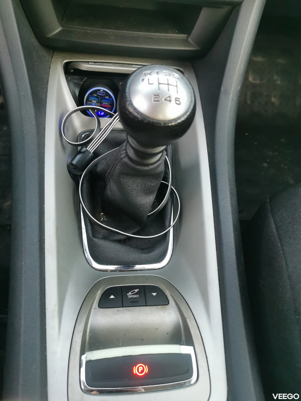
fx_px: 313
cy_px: 200
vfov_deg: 65.3
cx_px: 150
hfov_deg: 51.4
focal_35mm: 27
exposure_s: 1/100
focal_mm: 5.58
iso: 200
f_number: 1.8
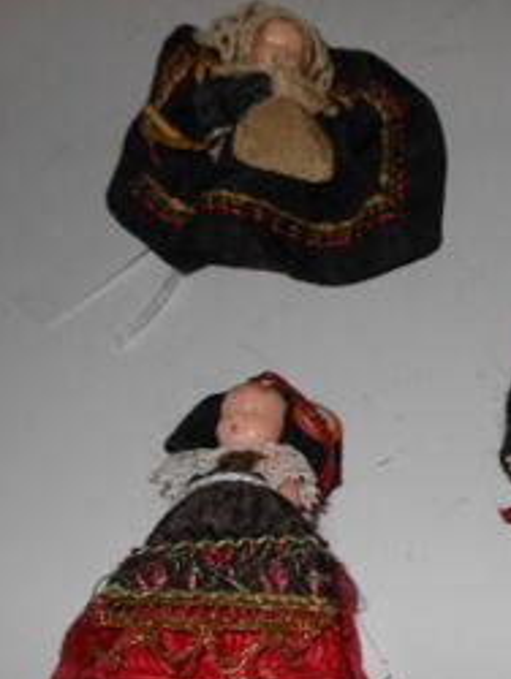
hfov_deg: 27.3
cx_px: 584
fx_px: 943
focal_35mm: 48
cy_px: 464
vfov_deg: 39.1
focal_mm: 4.5
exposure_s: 1/25
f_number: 10.2
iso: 80
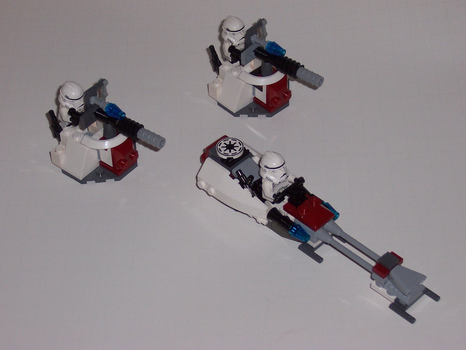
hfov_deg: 17.3
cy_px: 175
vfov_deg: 13.0
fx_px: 1535
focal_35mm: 114
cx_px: 233
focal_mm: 17.6
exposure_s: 1/90
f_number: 4.8
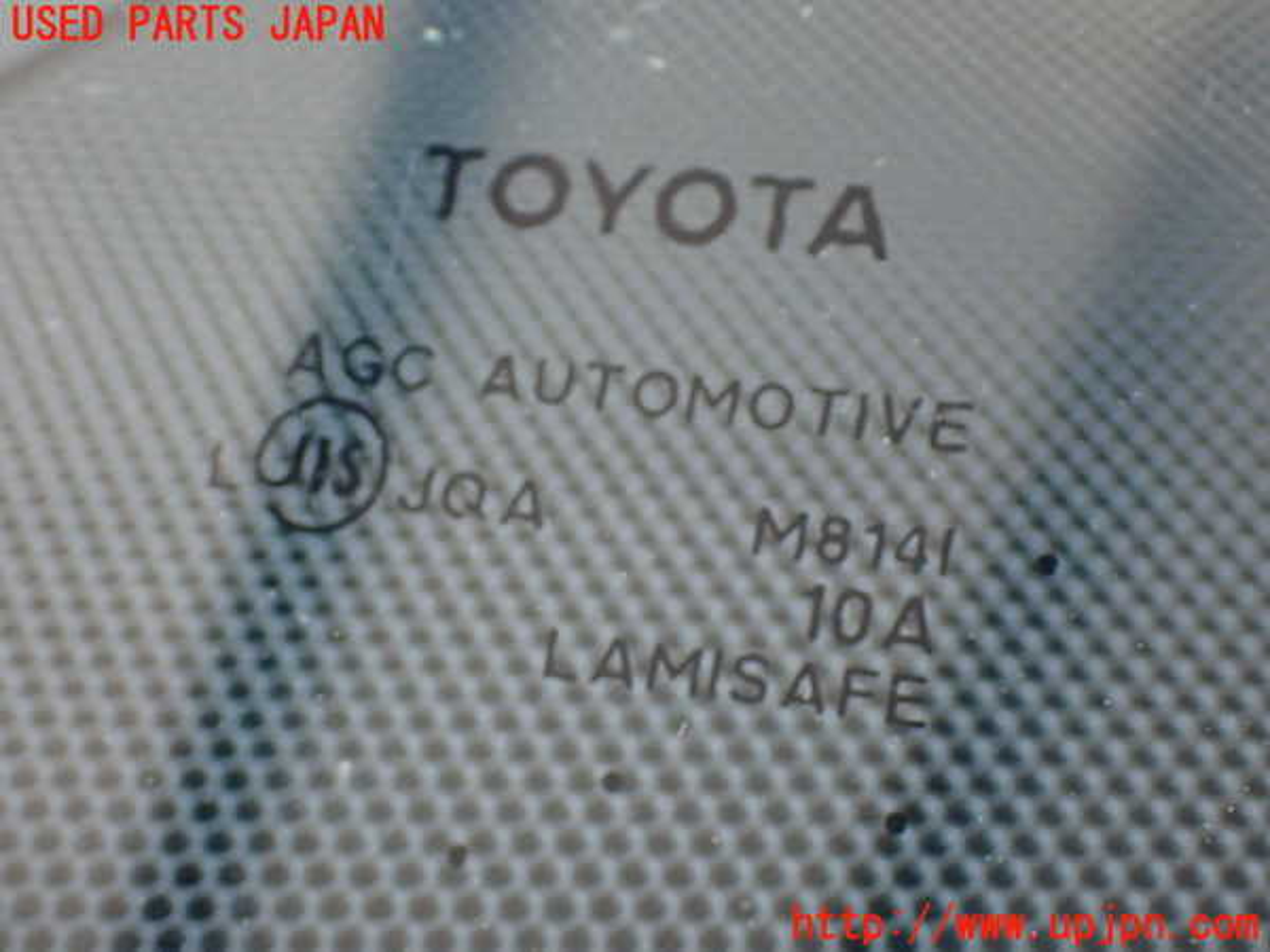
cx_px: 635
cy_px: 476
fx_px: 3008
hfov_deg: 23.8
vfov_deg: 18.0
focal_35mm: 82
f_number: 4.3
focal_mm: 14.62
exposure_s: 1/80
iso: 1000
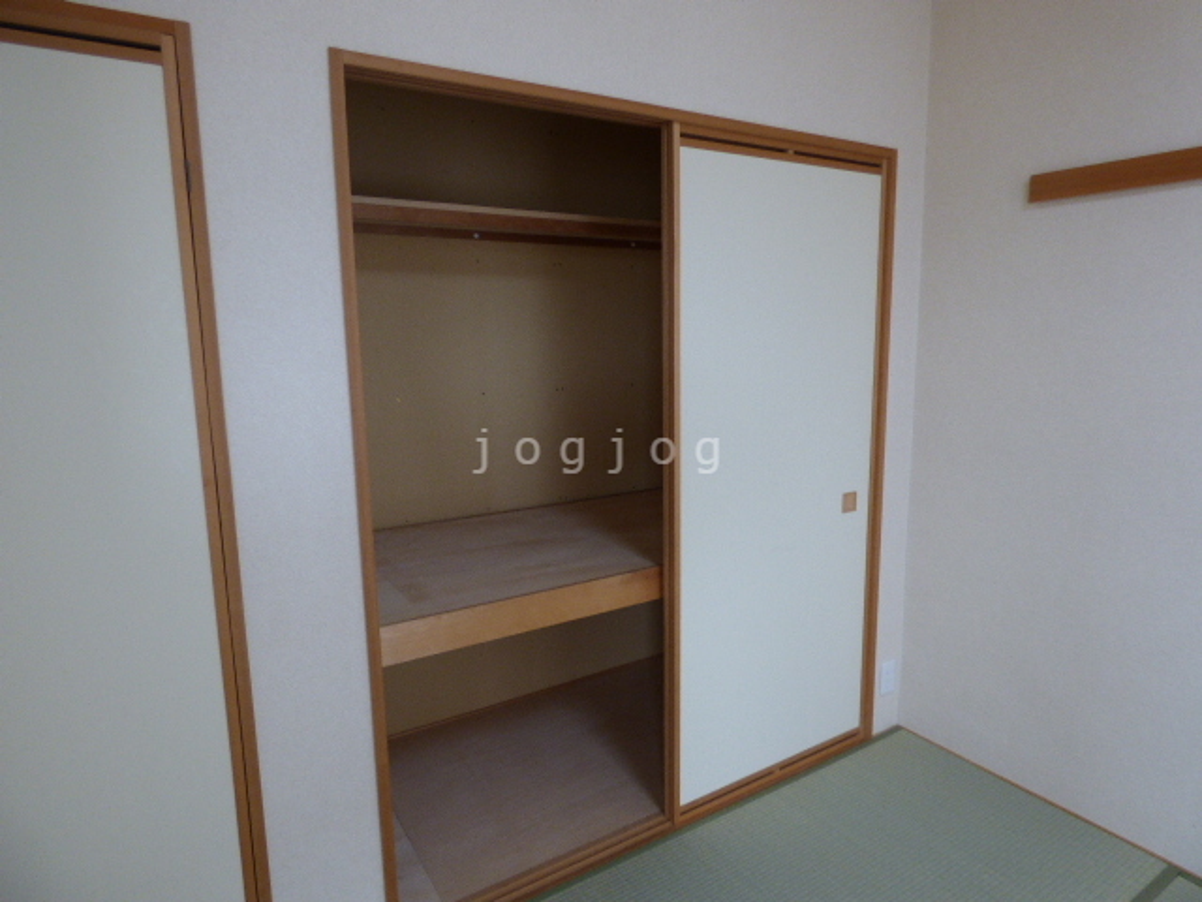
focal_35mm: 20
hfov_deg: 81.7
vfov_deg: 66.0
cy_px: 451
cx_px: 601
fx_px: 694
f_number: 2.8
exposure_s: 1/60
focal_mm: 3.58
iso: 200
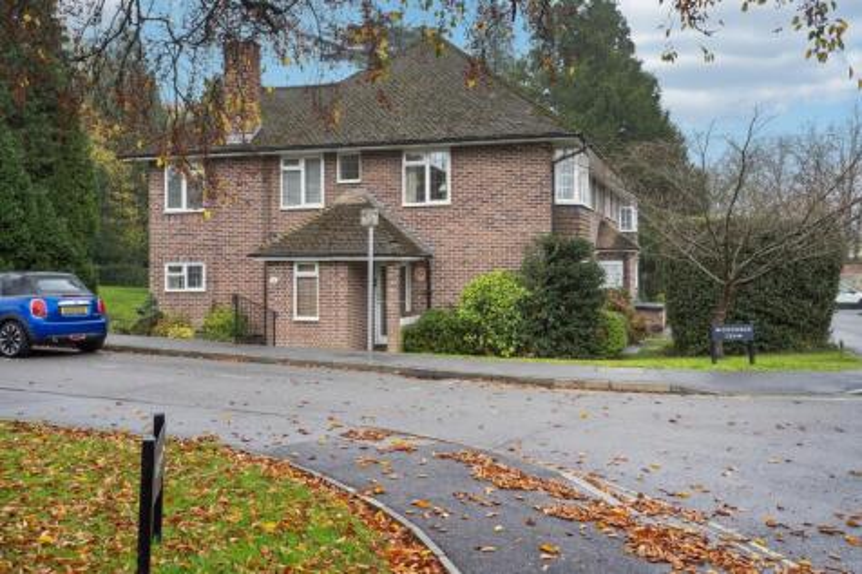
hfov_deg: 54.5
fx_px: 838
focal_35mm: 35
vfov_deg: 37.8
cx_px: 431
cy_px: 287
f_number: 5.6
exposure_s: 1/25
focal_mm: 35
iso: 320
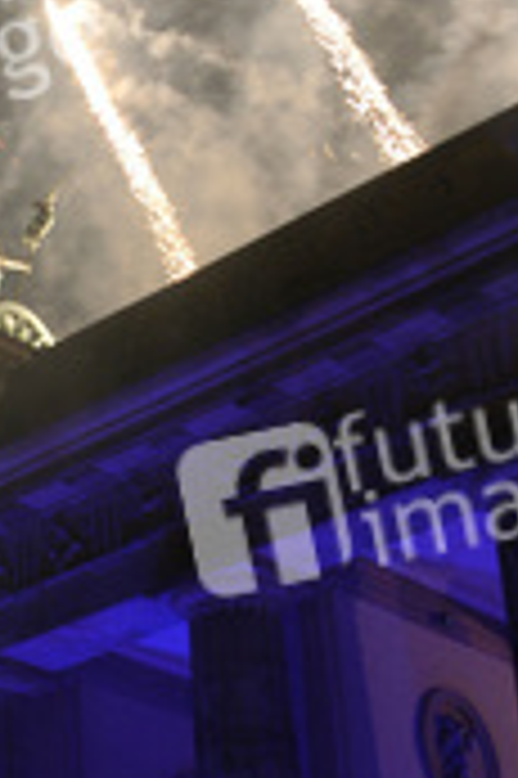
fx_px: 1795
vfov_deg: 24.4
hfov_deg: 16.1
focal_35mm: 83
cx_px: 0
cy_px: 265
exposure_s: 1/8
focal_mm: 24
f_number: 4
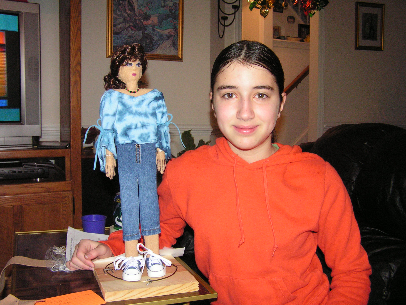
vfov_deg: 37.7
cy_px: 152
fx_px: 446
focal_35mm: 38
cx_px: 203
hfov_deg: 49.0
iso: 200
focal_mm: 6.3
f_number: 2.8
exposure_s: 1/40
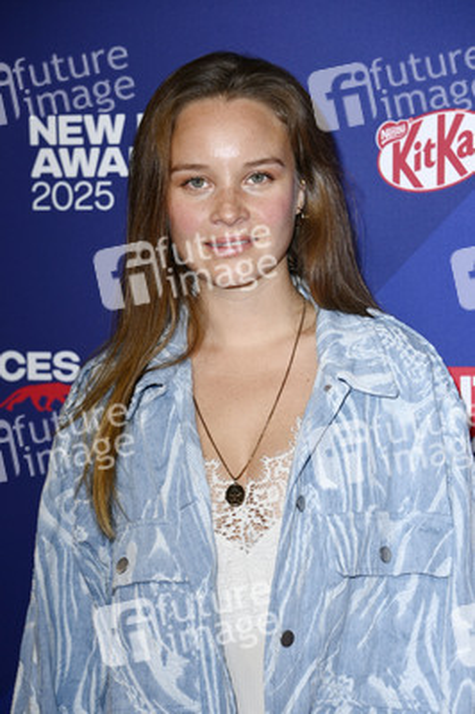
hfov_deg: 10.9
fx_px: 2478
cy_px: 357
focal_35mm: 125
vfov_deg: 16.4
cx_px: 238
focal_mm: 125
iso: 500
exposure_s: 1/250
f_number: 6.3
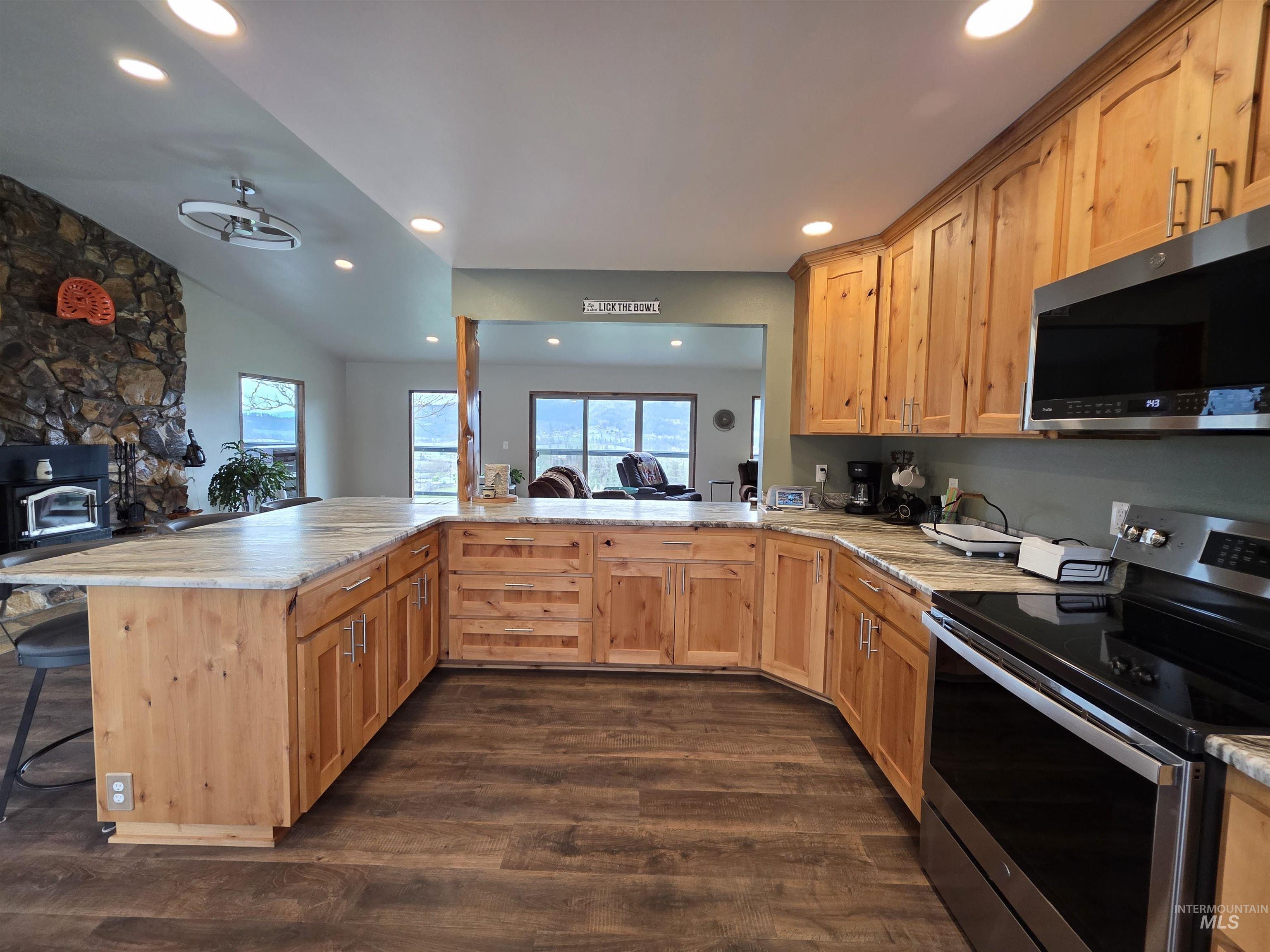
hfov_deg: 106.2
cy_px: 476
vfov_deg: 89.9
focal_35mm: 13
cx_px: 635
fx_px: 477
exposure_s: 1/120
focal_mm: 2.2
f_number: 1.9
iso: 200
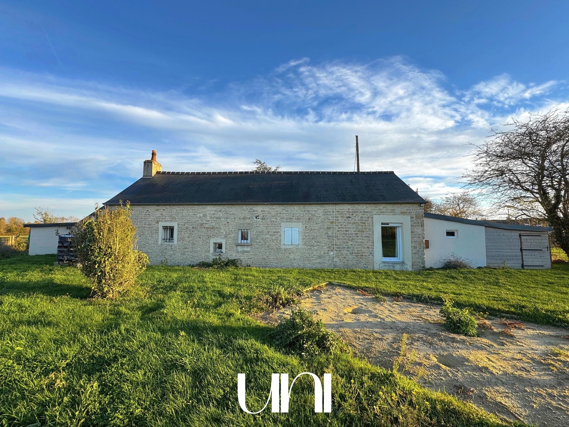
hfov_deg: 102.1
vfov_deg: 85.7
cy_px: 214
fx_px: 230
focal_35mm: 14
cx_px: 284
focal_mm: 2.22
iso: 50
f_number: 2.2
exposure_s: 1/556
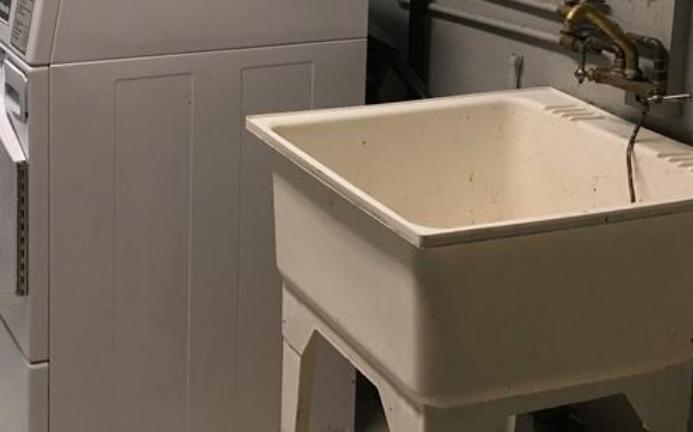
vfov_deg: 19.6
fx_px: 1208
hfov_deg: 31.5
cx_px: 190
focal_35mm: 64
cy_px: -20
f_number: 2.2
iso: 40
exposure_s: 1/30
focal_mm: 4.15
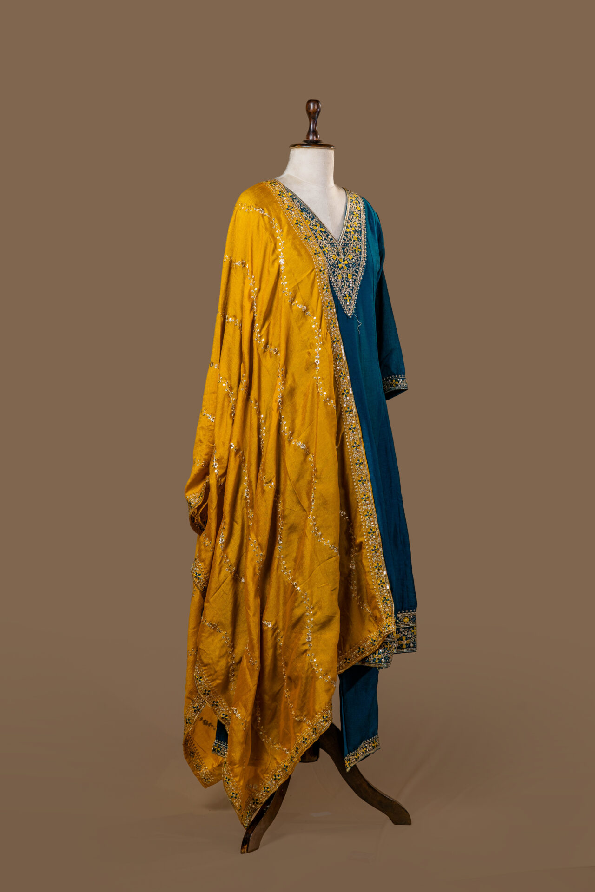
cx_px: 298
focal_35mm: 60
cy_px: 446
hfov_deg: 22.6
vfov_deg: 33.4
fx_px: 1487
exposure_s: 1/125
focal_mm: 60
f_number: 8
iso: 100
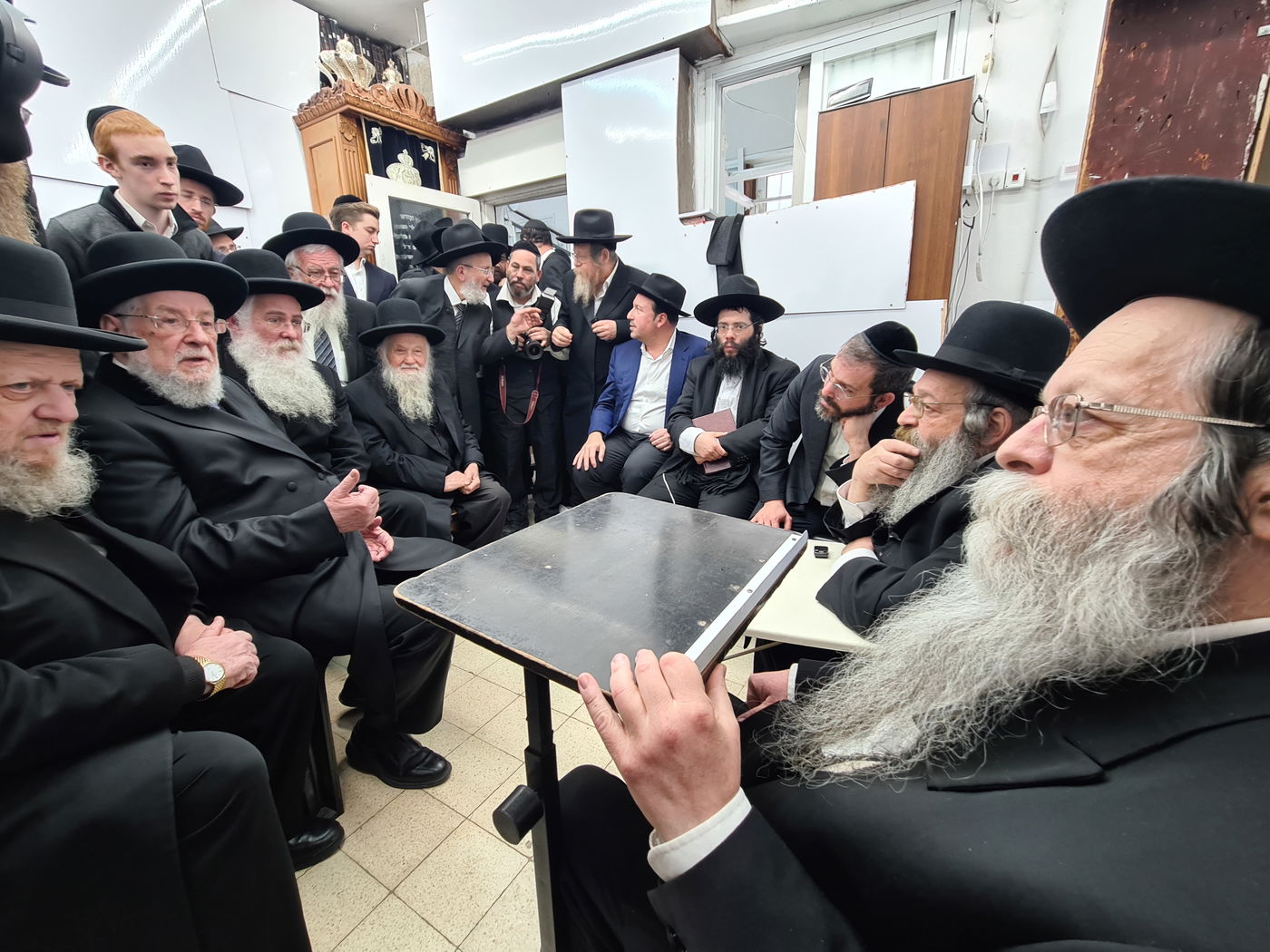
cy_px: 476
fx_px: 477
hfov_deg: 106.2
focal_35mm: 13
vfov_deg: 89.9
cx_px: 635
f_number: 2.2
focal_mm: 2.22
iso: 64
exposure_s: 1/50
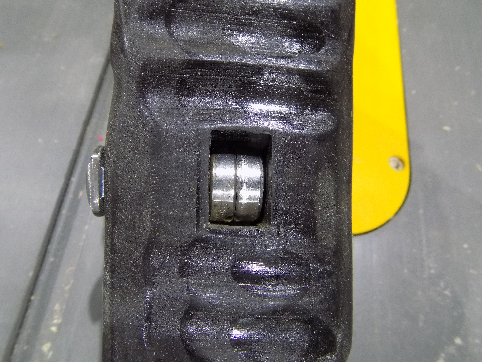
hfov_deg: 69.4
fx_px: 348
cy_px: 177
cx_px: 241
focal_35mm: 25
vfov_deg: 54.9
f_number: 3.1
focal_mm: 4.3
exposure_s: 1/20
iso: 400
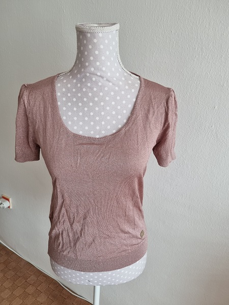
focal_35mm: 26
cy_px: 152
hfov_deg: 53.1
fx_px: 229
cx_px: 114
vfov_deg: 67.3
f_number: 1.8
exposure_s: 1/100
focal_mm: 5.4
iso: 80
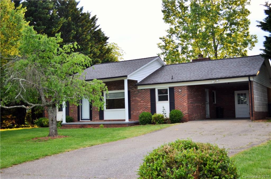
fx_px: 327
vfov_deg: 30.7
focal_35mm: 44
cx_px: 136
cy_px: 90
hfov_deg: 45.1
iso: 400
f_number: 4.5
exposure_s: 1/80
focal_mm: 29
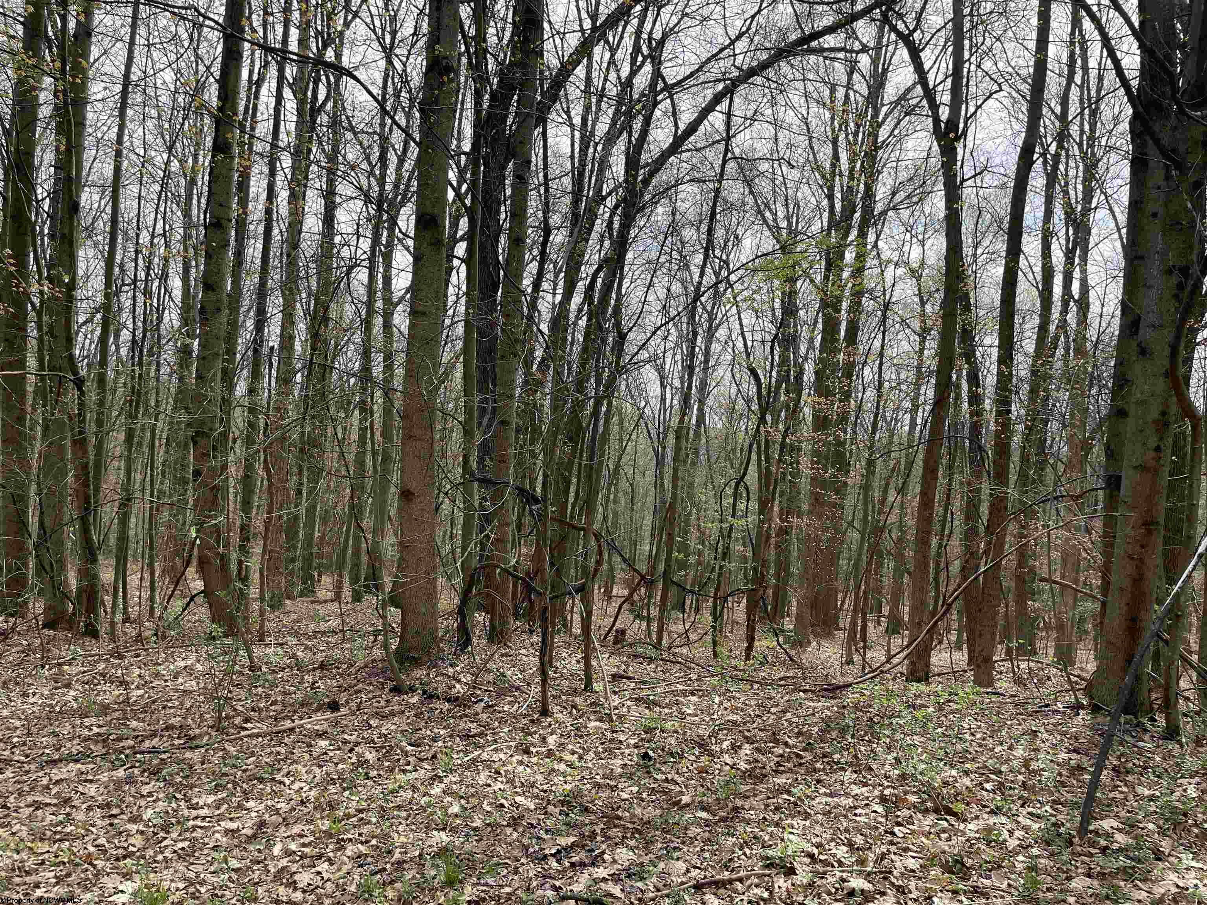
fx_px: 907
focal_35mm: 26
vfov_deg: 53.1
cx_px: 604
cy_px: 452
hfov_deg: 67.3
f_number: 1.6
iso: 32
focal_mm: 4.2
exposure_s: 1/1490
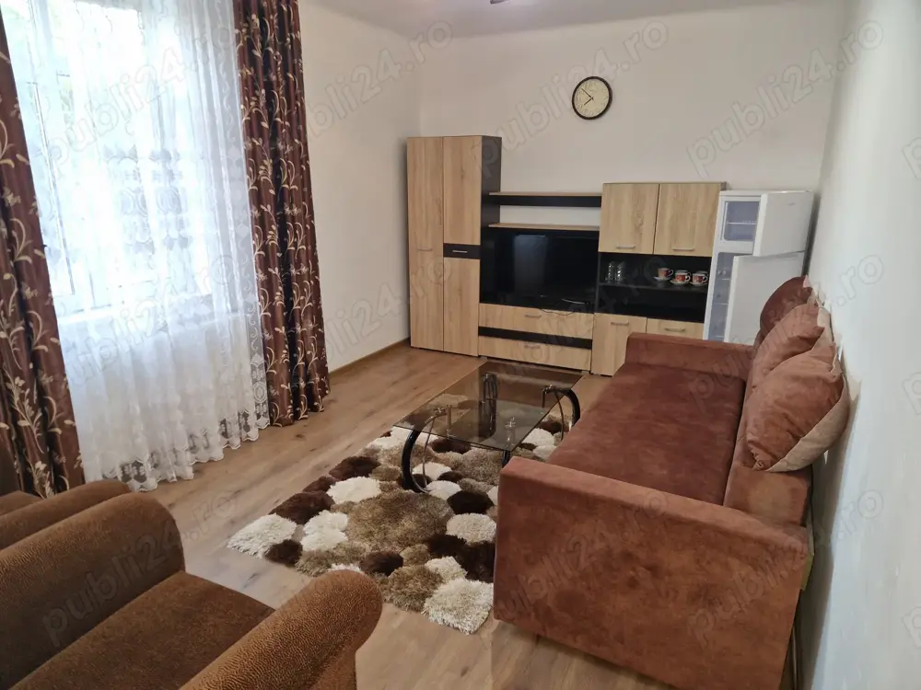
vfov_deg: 58.9
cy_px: 345
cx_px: 460
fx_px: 612
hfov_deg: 73.9
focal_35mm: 23
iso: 400
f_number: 1.8
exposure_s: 1/100
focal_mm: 5.4
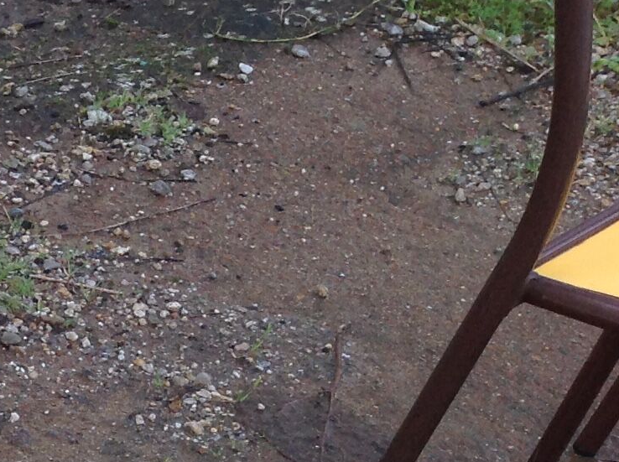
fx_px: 2196
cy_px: 809
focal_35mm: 123
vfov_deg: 11.2
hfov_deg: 14.4
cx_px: -454
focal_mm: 4.28
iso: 50
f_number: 2.4
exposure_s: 1/120
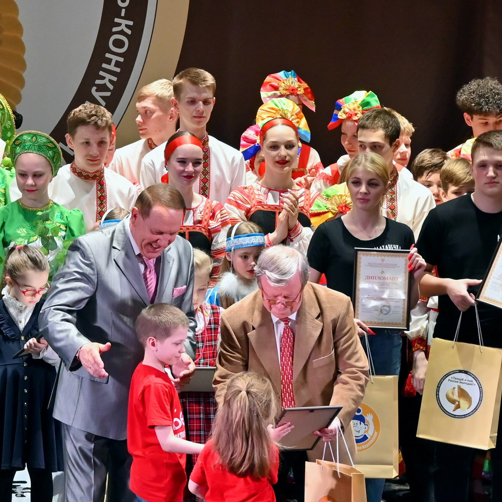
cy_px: 339
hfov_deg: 4.9
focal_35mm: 360
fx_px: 5907
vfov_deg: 4.9
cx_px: 73
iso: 800
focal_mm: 94
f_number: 5.6
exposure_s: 1/125
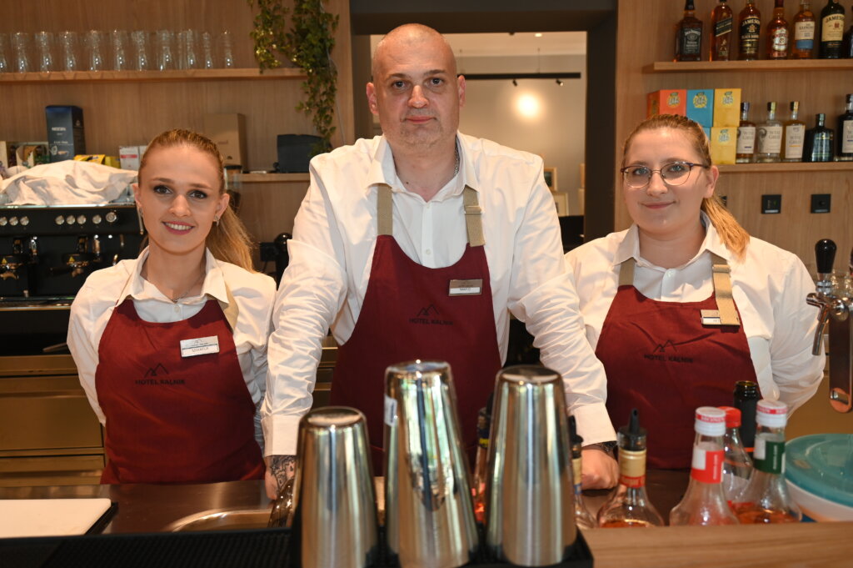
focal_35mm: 30
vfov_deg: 42.9
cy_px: 284
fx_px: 722
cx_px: 426
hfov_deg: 61.1
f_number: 4.5
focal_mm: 30.5
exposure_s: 1/60
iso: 500
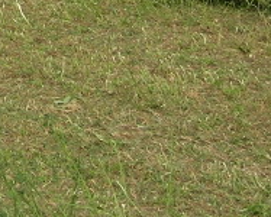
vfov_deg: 7.3
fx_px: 1630
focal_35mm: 203
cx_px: -281
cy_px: -211
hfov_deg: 8.9
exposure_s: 1/801
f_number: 4.8
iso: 64
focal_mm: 7.8
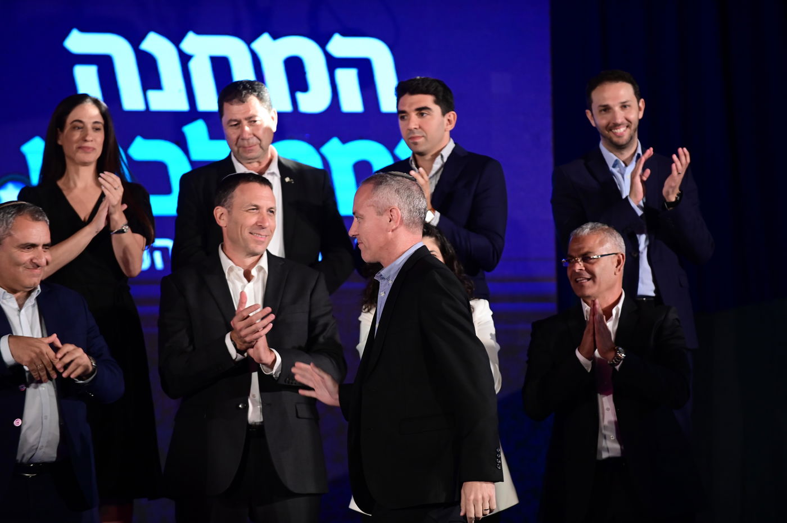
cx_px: 394
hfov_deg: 10.3
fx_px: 4369
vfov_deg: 6.9
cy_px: 262
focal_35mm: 200
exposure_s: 1/250
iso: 2500
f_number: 3.5
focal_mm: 200
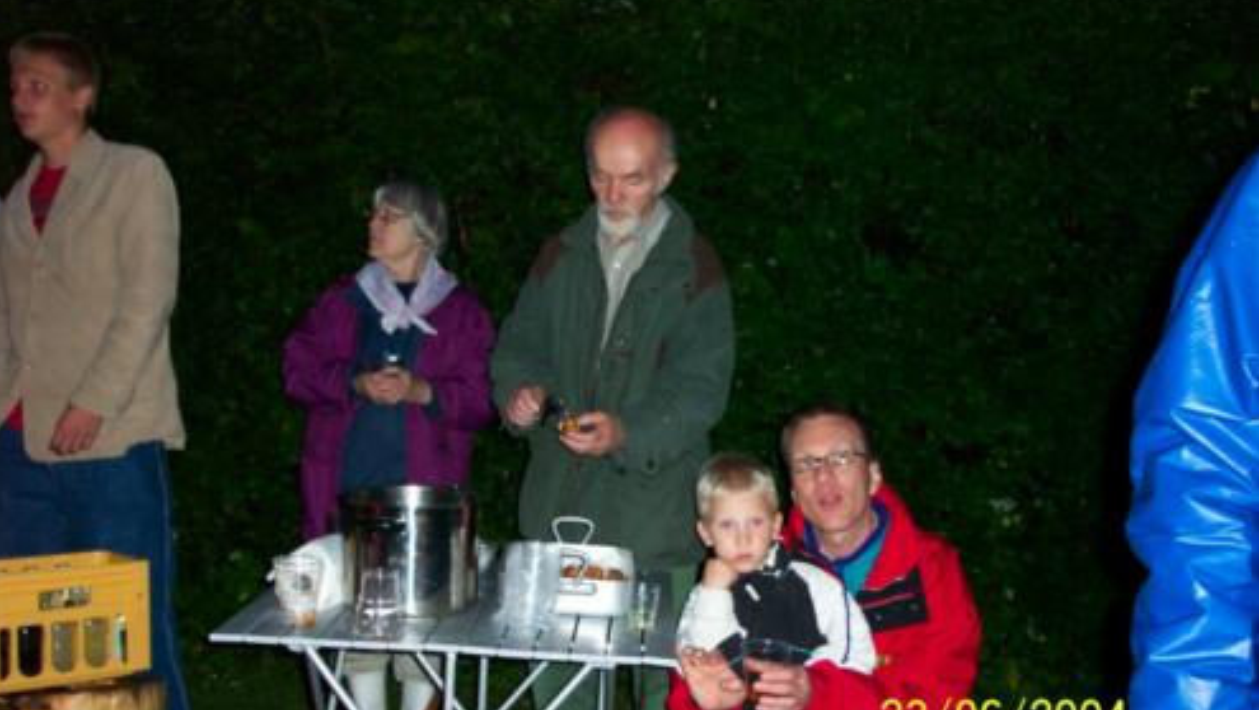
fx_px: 1236
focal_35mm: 37
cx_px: 626
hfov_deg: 54.0
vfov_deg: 32.0
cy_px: 365
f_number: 2.8
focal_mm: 7.5
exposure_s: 1/30
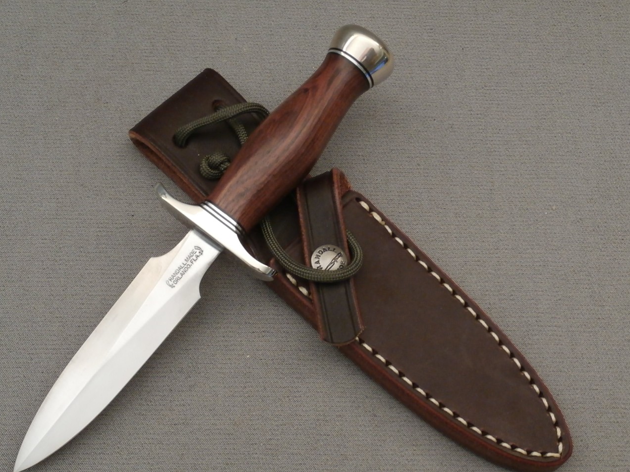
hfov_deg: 37.5
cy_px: 260
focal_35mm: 51
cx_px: 293
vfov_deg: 28.5
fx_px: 928
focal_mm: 8.02
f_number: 3.8
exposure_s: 1/20
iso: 400
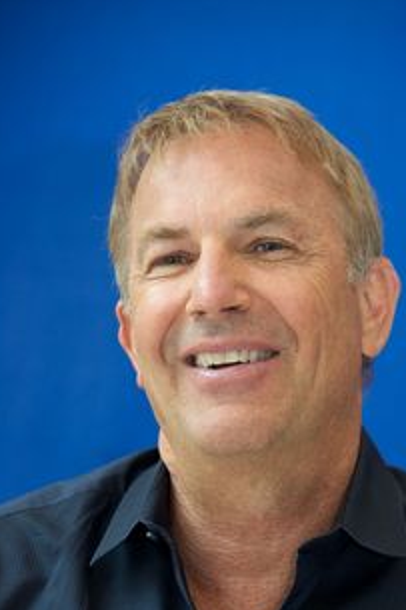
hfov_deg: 5.8
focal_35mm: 236
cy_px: 394
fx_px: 3997
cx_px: 260
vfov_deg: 8.7
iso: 800
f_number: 5.6
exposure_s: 1/60
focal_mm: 180
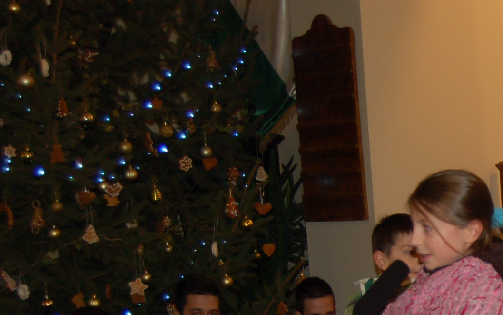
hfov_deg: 17.2
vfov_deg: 11.3
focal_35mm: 113
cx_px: 668
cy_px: 417
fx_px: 1549
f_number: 4.2
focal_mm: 26
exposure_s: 1/60
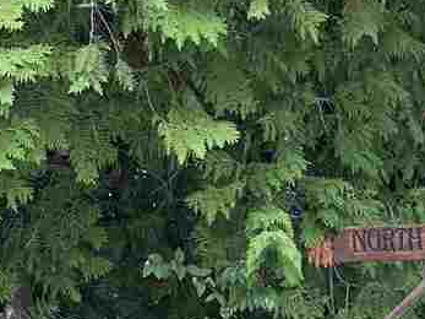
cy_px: 464
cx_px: 403
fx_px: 2356
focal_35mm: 192
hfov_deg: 10.2
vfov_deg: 7.6
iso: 50
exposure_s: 1/99
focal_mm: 6
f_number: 2
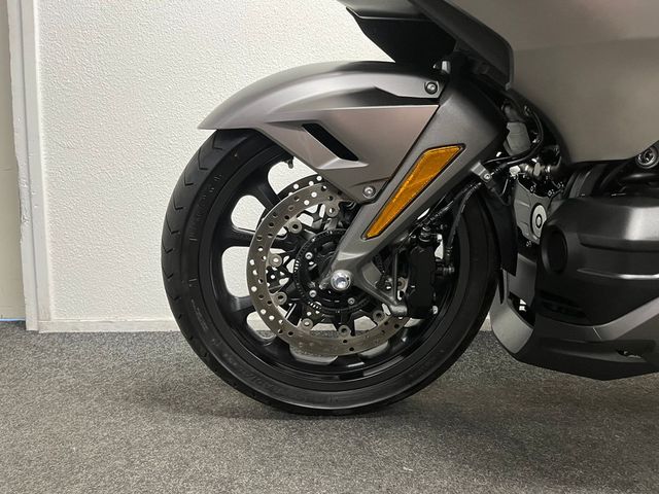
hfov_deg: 67.3
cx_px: 330
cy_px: 247
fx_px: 495
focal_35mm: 26
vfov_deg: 53.1
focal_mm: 5.1
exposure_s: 1/50
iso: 320
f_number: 1.6
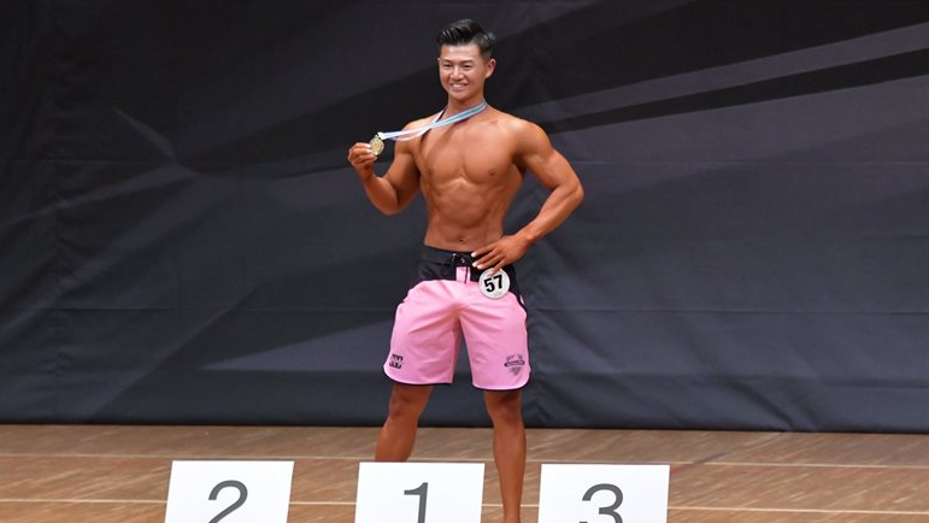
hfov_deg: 7.2
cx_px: 463
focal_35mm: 300
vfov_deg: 4.1
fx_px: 7391
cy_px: 280
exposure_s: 1/400
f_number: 5.6
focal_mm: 190
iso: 6400
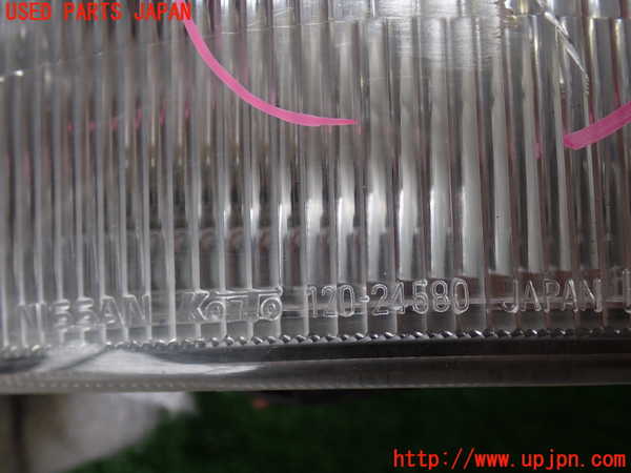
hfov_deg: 42.9
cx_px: 316
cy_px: 236
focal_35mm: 44
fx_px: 802
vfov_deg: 32.9
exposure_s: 1/80
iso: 160
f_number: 2.9
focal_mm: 7.84
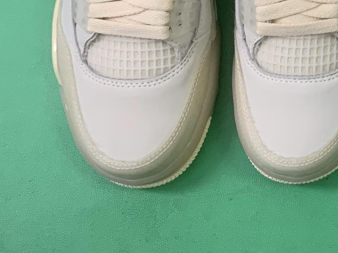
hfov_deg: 17.5
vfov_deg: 13.5
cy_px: -131
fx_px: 1005
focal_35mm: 103
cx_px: 475
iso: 160
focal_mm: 4.25
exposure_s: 1/60
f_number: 1.8
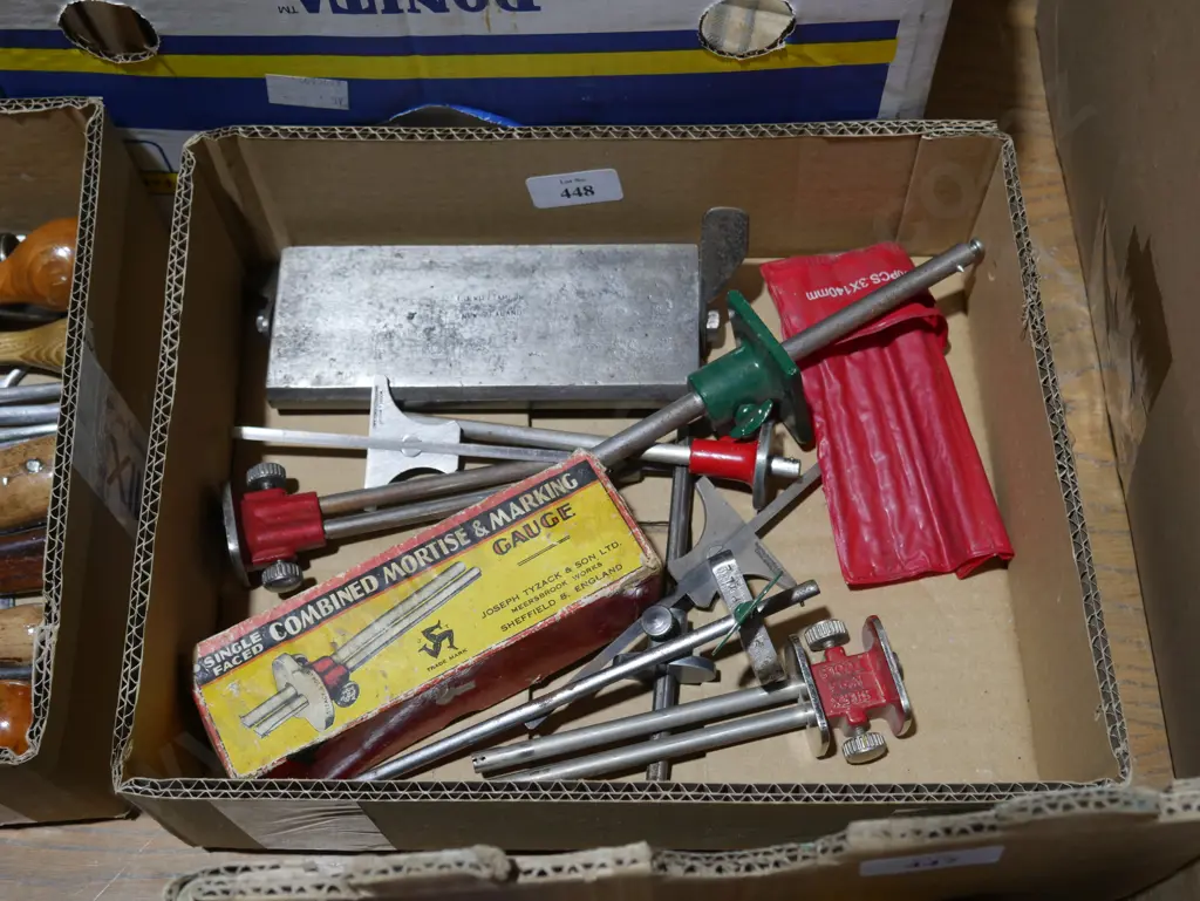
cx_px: 600
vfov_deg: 32.9
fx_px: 1526
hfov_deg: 42.9
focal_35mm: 44
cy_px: 450
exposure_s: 1/60
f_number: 4.7
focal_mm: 22
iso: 320
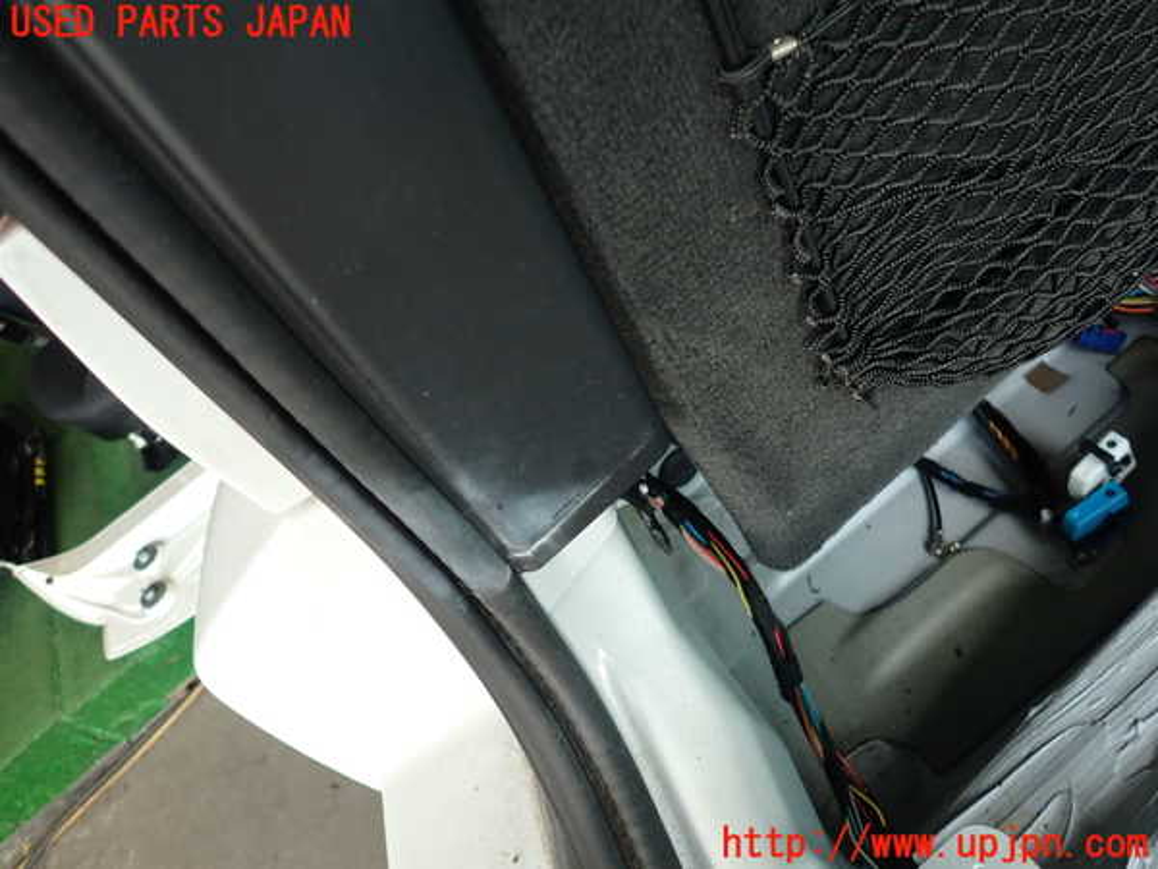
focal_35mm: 25
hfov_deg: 69.4
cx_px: 579
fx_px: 836
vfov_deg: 54.9
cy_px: 434
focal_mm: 4.5
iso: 200
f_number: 2
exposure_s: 1/60
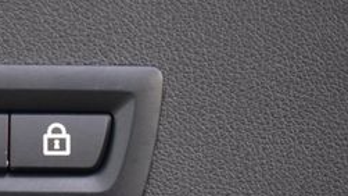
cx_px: 15
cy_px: 131
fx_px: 2288
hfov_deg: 8.7
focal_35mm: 248
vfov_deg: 4.9
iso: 1600
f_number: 3.2
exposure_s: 1/30
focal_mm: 62
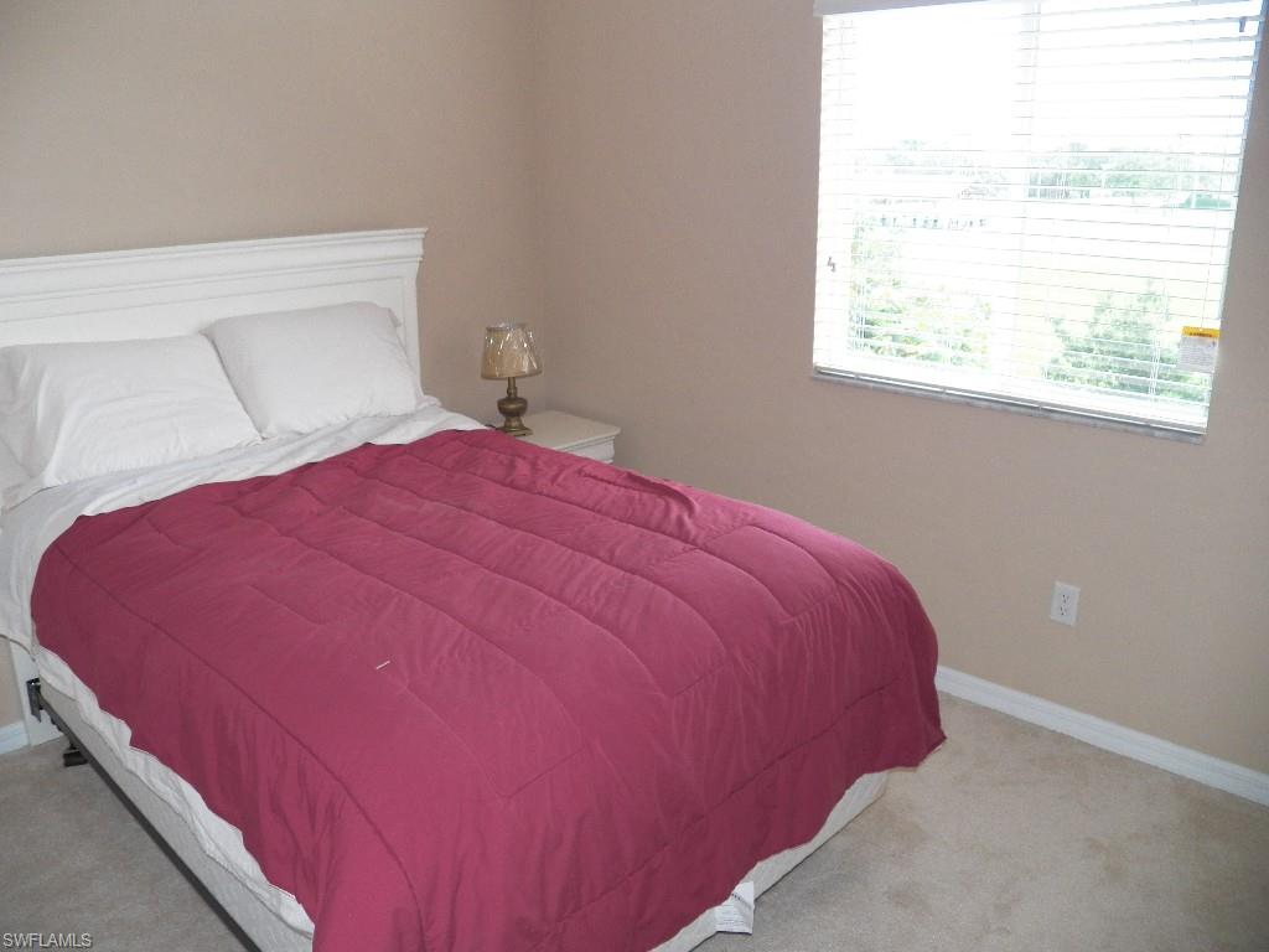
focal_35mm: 28
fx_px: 1026
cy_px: 476
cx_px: 634
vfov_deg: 49.7
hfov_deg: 63.4
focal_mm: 4.9
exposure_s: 1/50
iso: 125
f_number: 2.8
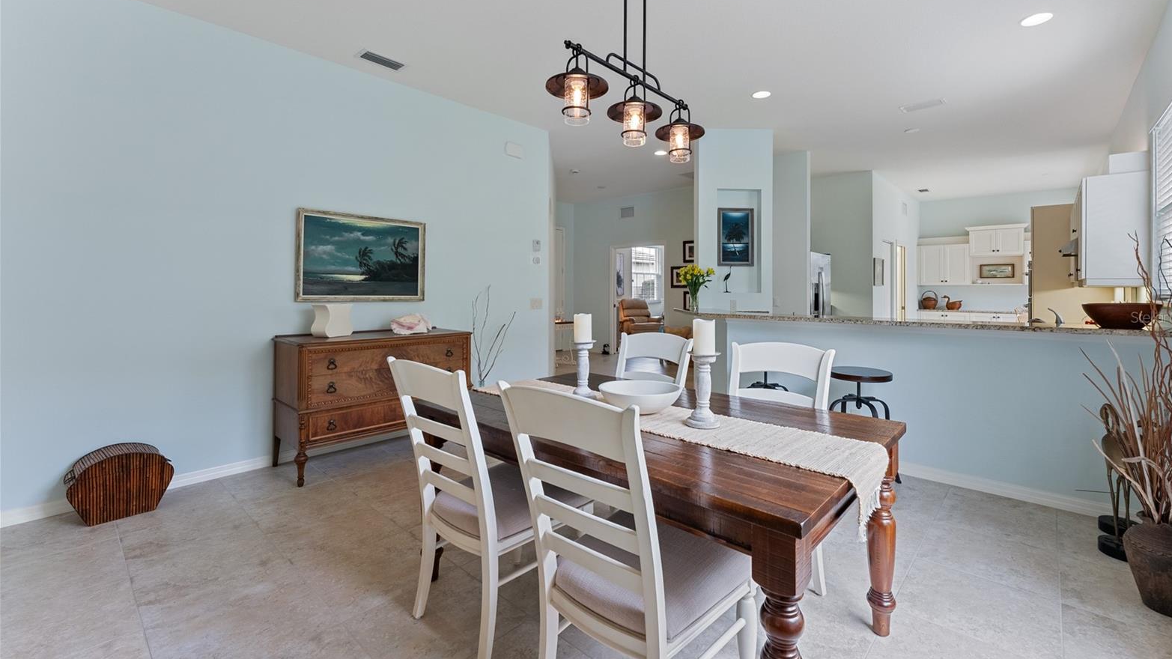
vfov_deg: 70.5
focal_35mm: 15
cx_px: 598
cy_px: 317
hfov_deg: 103.0
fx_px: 466
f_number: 9
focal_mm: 14
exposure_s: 1/4
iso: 640
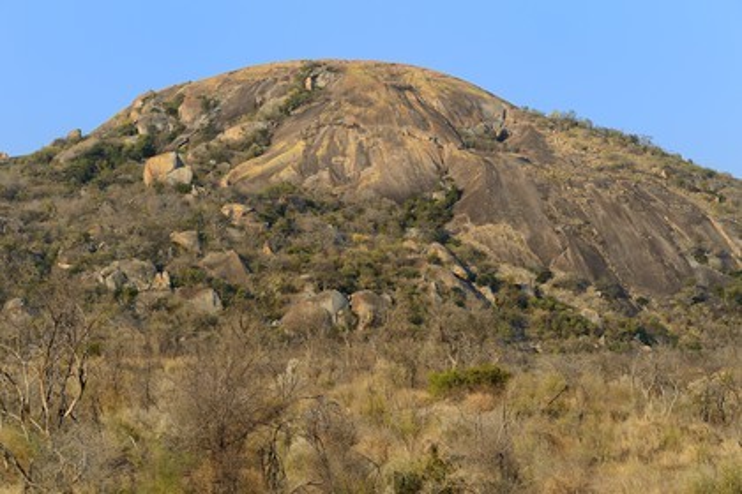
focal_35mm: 100
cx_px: 371
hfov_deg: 20.4
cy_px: 247
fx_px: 2061
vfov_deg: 13.7
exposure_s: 1/500
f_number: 7.1
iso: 400
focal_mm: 100
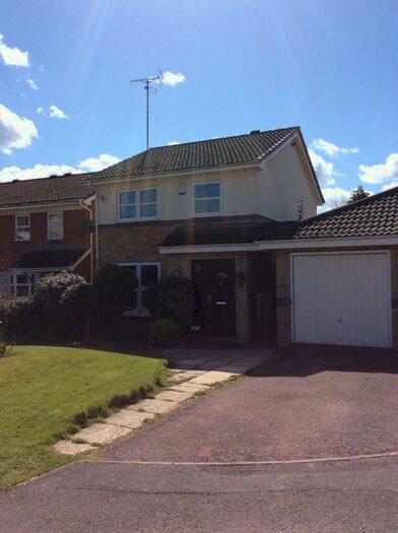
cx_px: 199
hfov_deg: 44.0
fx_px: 492
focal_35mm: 32
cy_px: 266
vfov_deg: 56.9
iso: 32
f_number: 2.4
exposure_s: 1/2288
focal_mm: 3.3
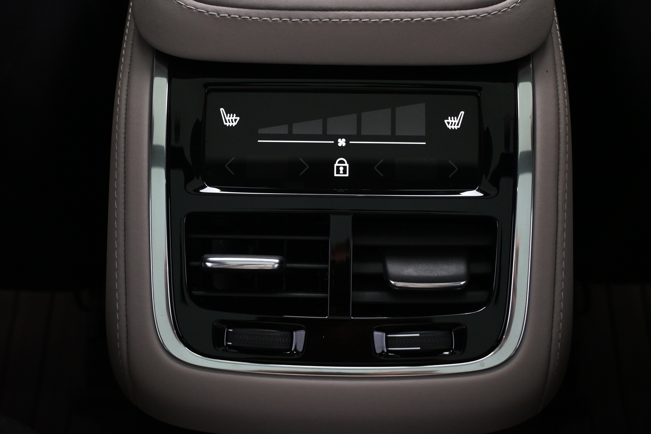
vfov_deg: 29.9
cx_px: 326
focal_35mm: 45
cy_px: 217
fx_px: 814
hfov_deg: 43.6
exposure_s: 1/6
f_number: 4.8
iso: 1600
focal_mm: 30
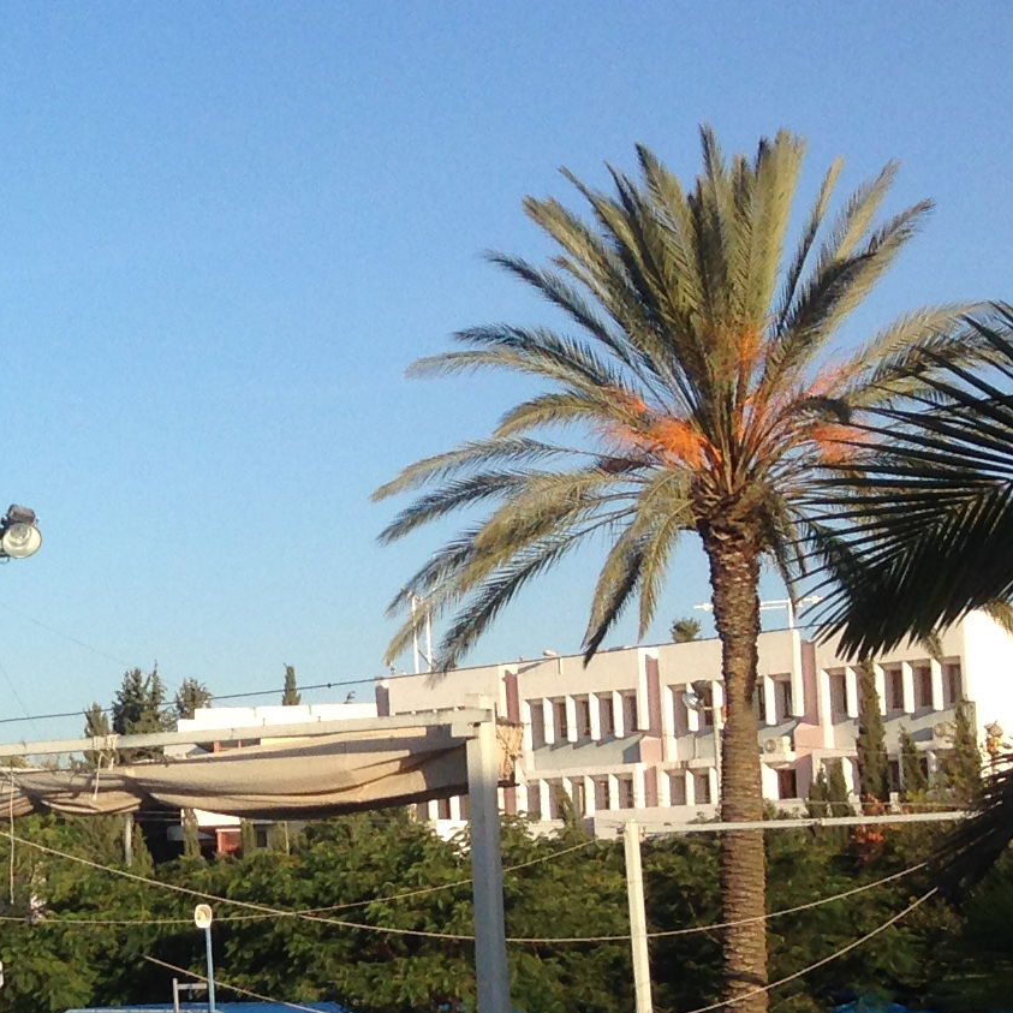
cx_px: -756
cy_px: 606
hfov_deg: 13.9
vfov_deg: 15.4
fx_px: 3741
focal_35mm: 113
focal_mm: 4.12
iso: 50
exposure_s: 1/1290
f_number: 2.4
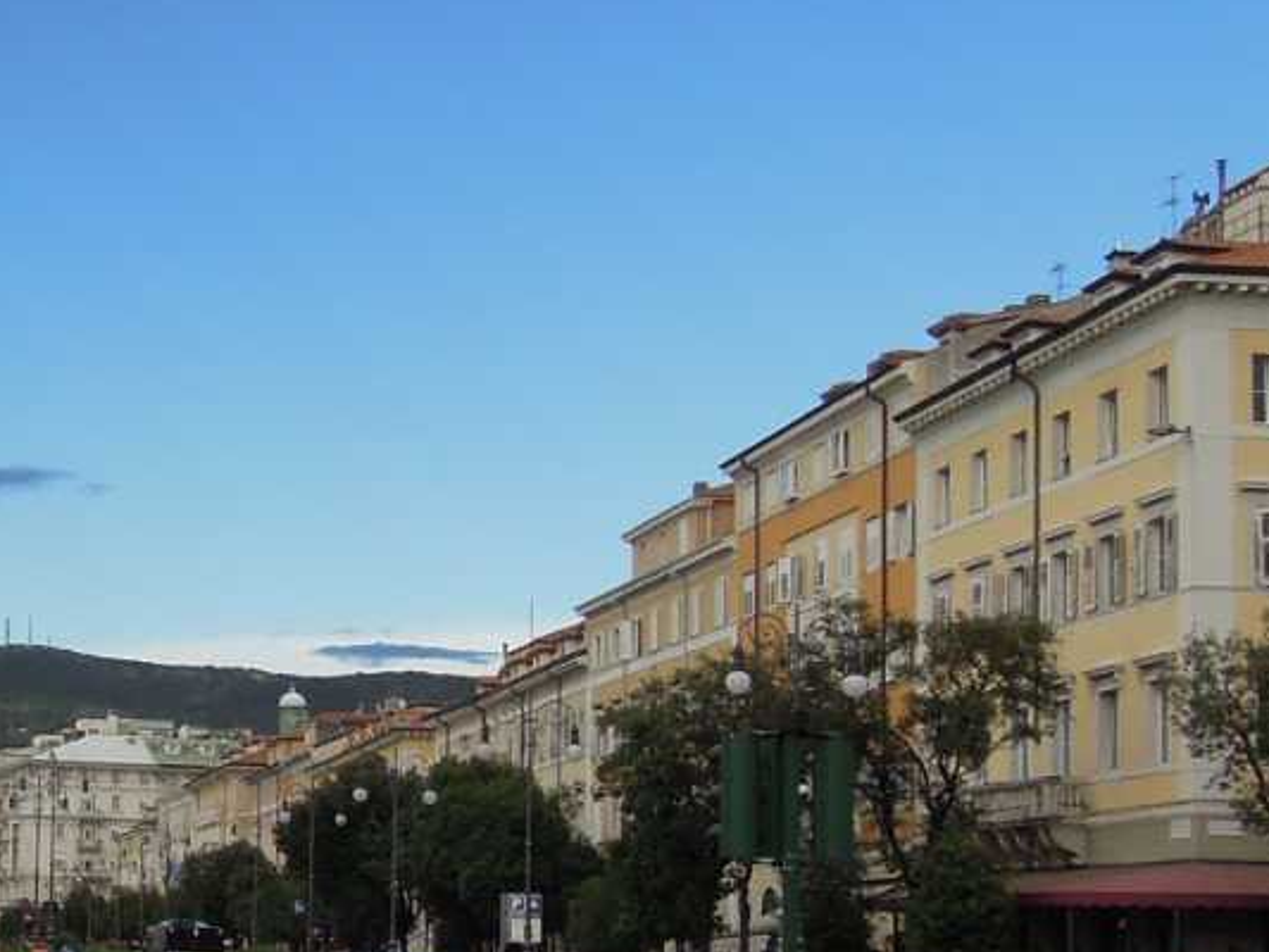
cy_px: 728
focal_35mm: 72
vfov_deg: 20.3
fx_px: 2640
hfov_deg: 24.9
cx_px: -162
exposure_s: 1/1250
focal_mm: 4.3
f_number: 3.2
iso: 160
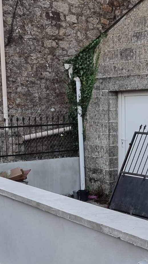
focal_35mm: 79
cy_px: 229
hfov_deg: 15.3
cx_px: 87
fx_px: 551
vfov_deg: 26.1
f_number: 1.8
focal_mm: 5.4
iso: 64
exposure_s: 1/100
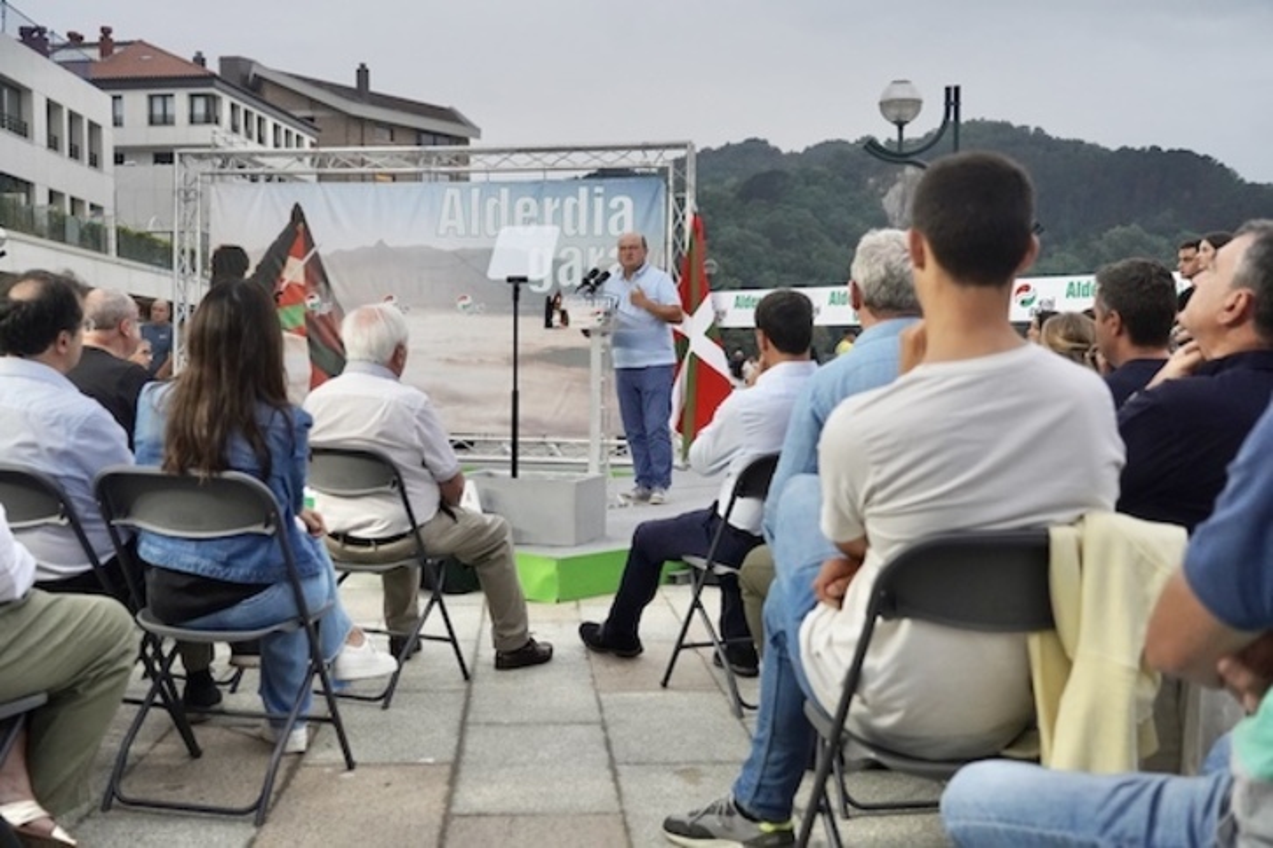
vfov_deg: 35.9
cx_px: 636
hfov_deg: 51.9
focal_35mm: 37
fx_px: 1308
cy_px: 424
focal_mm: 37
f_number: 4
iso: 4000
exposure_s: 1/500
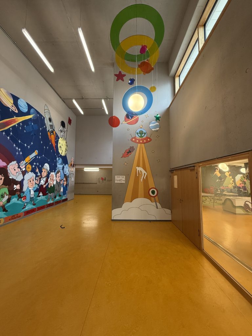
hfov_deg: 85.7
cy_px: 168
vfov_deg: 102.1
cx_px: 126
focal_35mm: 14
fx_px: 136
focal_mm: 2.22
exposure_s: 1/100
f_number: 2.2
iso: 400
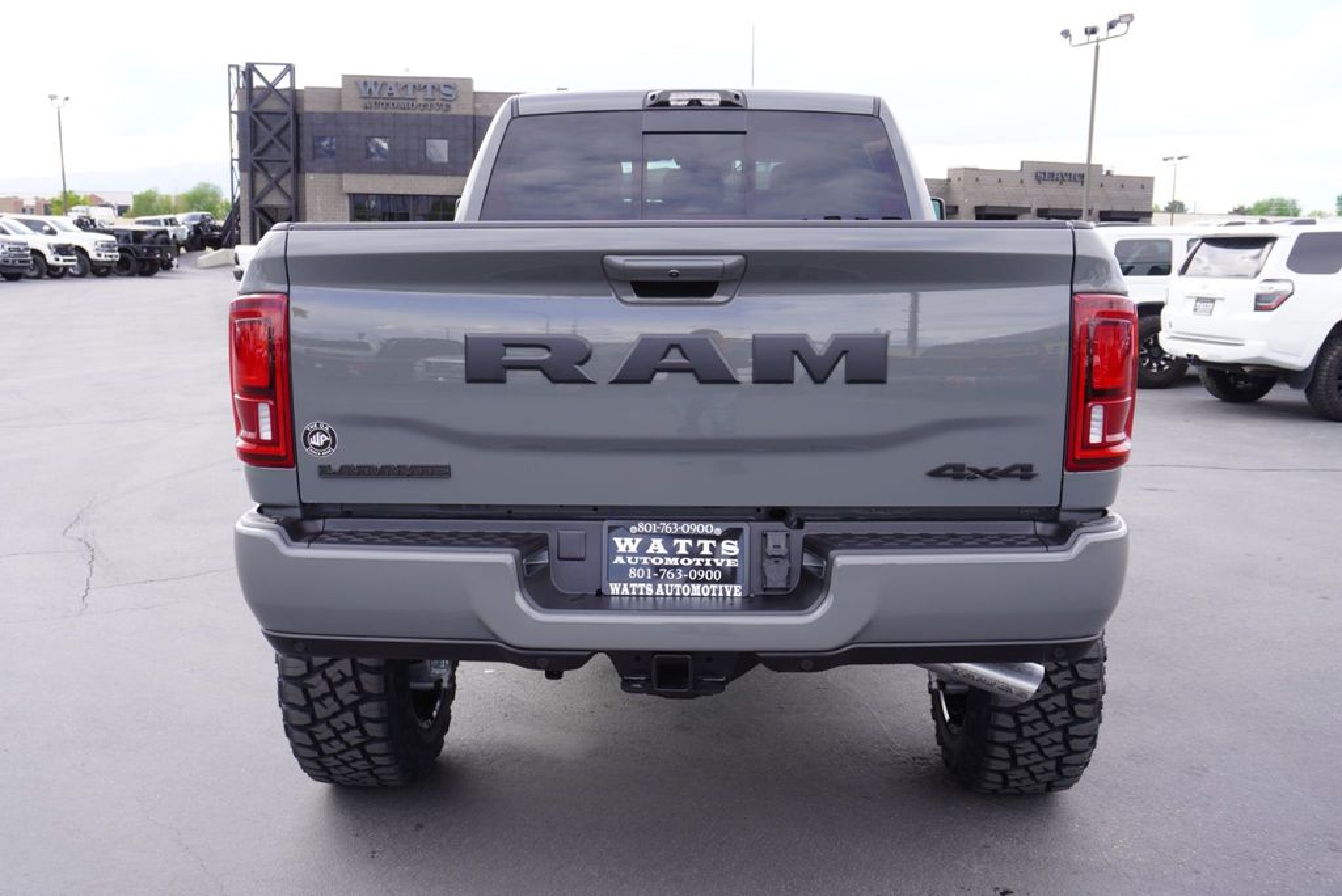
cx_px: 671
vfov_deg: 40.0
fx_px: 1231
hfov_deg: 57.2
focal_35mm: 33
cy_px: 448
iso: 100
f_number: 6.3
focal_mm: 22
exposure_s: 1/100
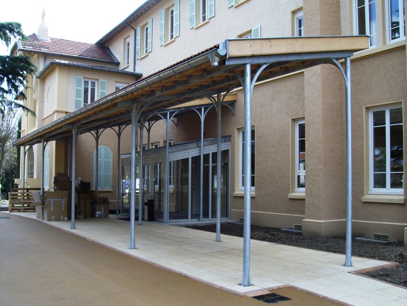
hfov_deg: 51.4
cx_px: 204
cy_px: 153
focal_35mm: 36
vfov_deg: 39.7
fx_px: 423
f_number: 4.8
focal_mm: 6
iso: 80
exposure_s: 1/160
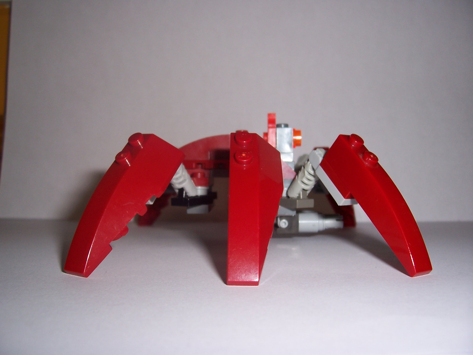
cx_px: 236
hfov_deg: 54.0
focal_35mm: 34
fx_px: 465
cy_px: 178
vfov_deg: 41.8
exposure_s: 1/60
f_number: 2.7
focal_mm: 5.6
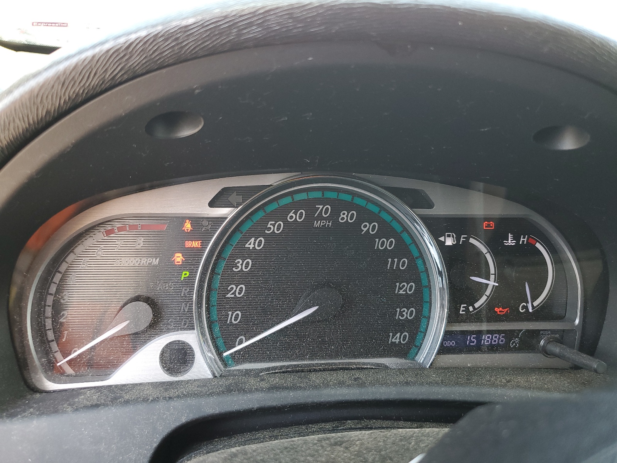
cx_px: 308
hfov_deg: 67.3
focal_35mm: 26
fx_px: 463
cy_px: 232
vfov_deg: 53.1
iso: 82
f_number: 1.5
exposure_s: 1/120
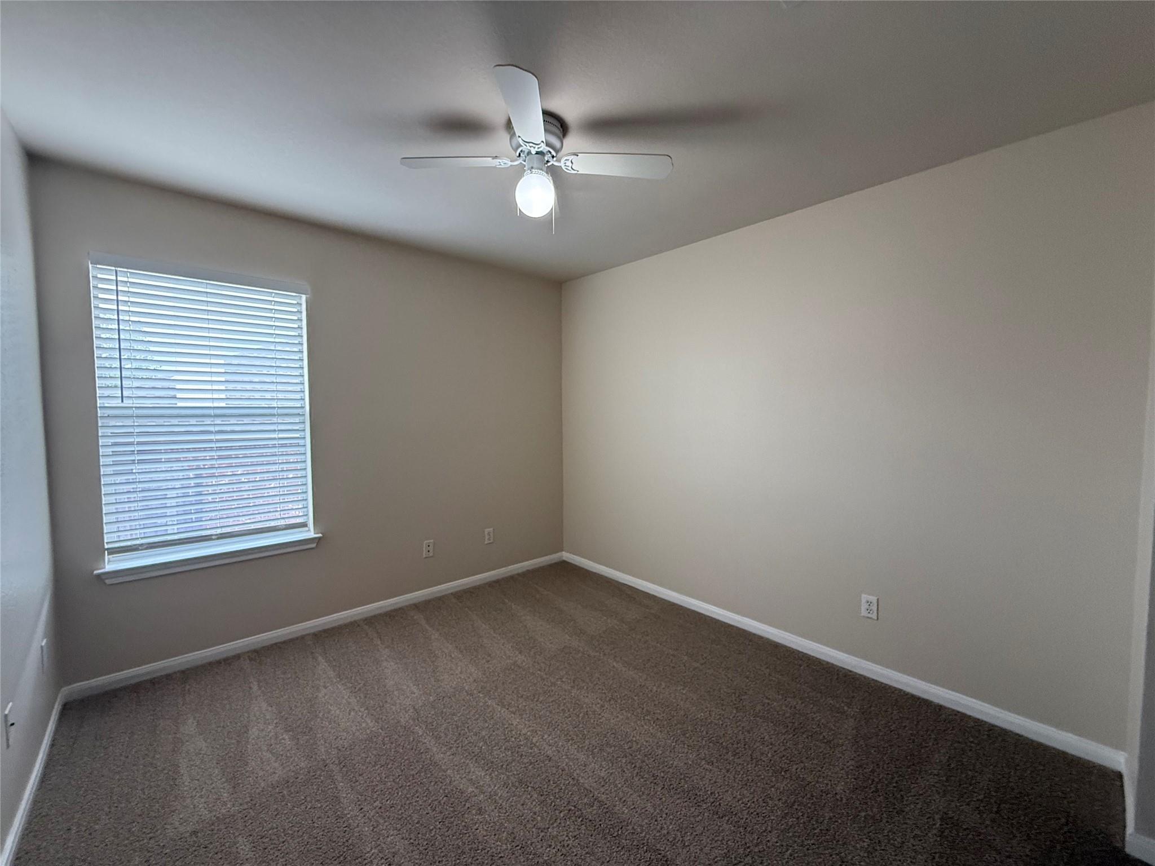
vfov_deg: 85.7
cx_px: 578
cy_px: 433
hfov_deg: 102.1
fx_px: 467
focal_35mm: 14
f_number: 2.2
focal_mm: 2.22
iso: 320
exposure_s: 1/99
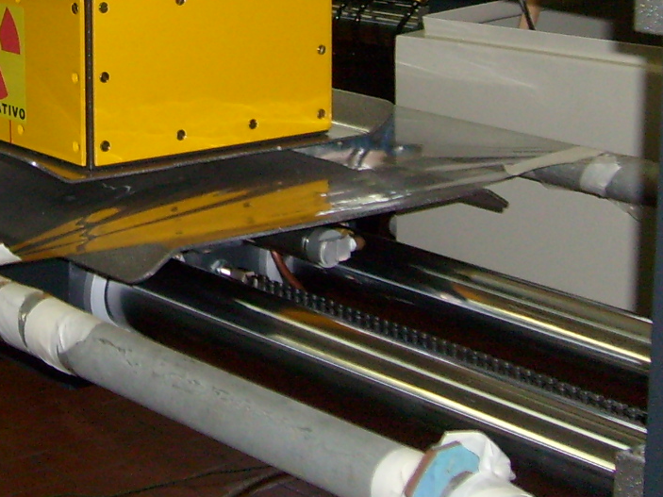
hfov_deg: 19.0
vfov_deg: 14.3
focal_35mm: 102
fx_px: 1953
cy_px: 39
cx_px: 82
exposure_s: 1/45
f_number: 2.8
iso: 100
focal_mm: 5.8
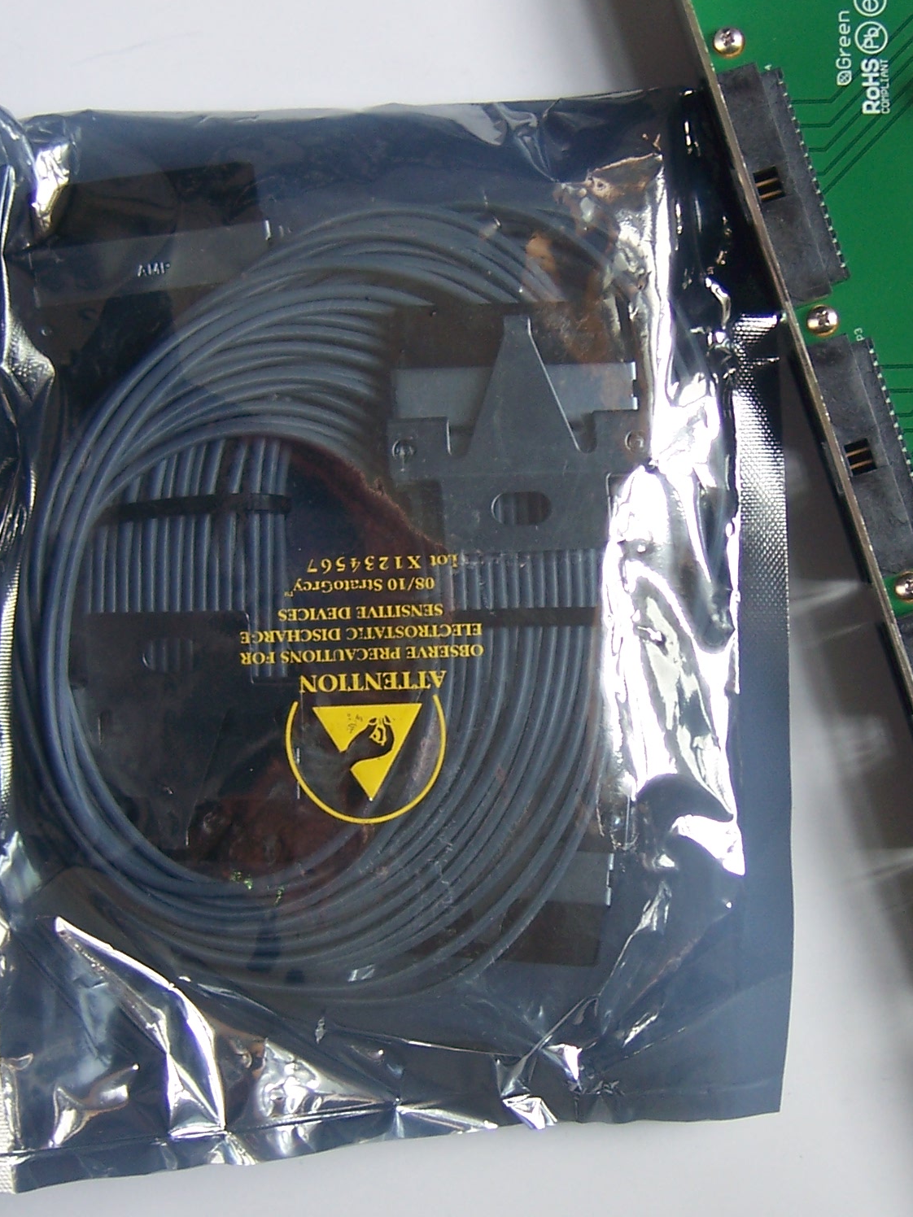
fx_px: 2180
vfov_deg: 31.2
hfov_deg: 23.5
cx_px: 651
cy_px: 612
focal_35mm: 62
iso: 80
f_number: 2.8
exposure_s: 1/30
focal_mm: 6.2
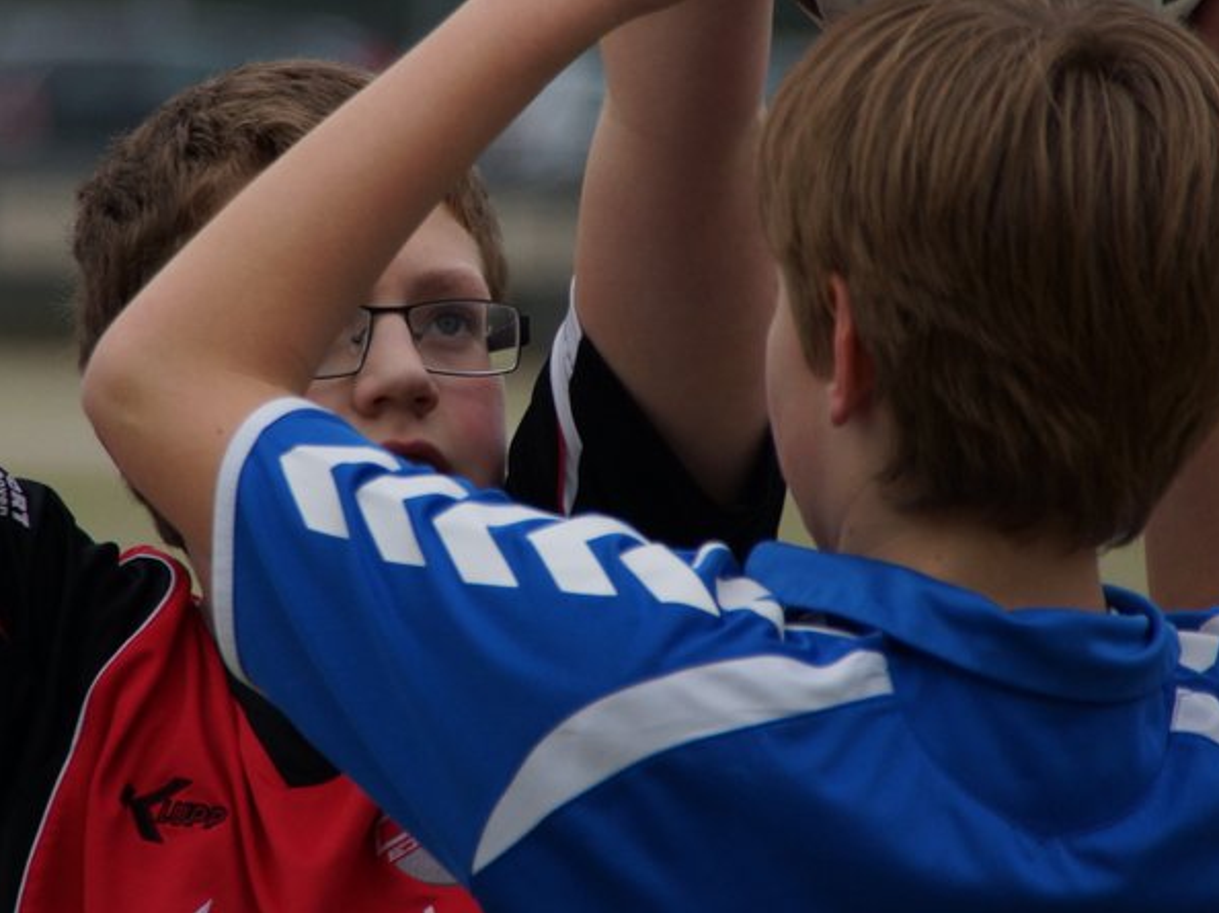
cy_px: 303
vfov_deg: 2.4
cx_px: 521
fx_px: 21895
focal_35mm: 622
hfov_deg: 3.2
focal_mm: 250
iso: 400
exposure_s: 1/1250
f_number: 6.3
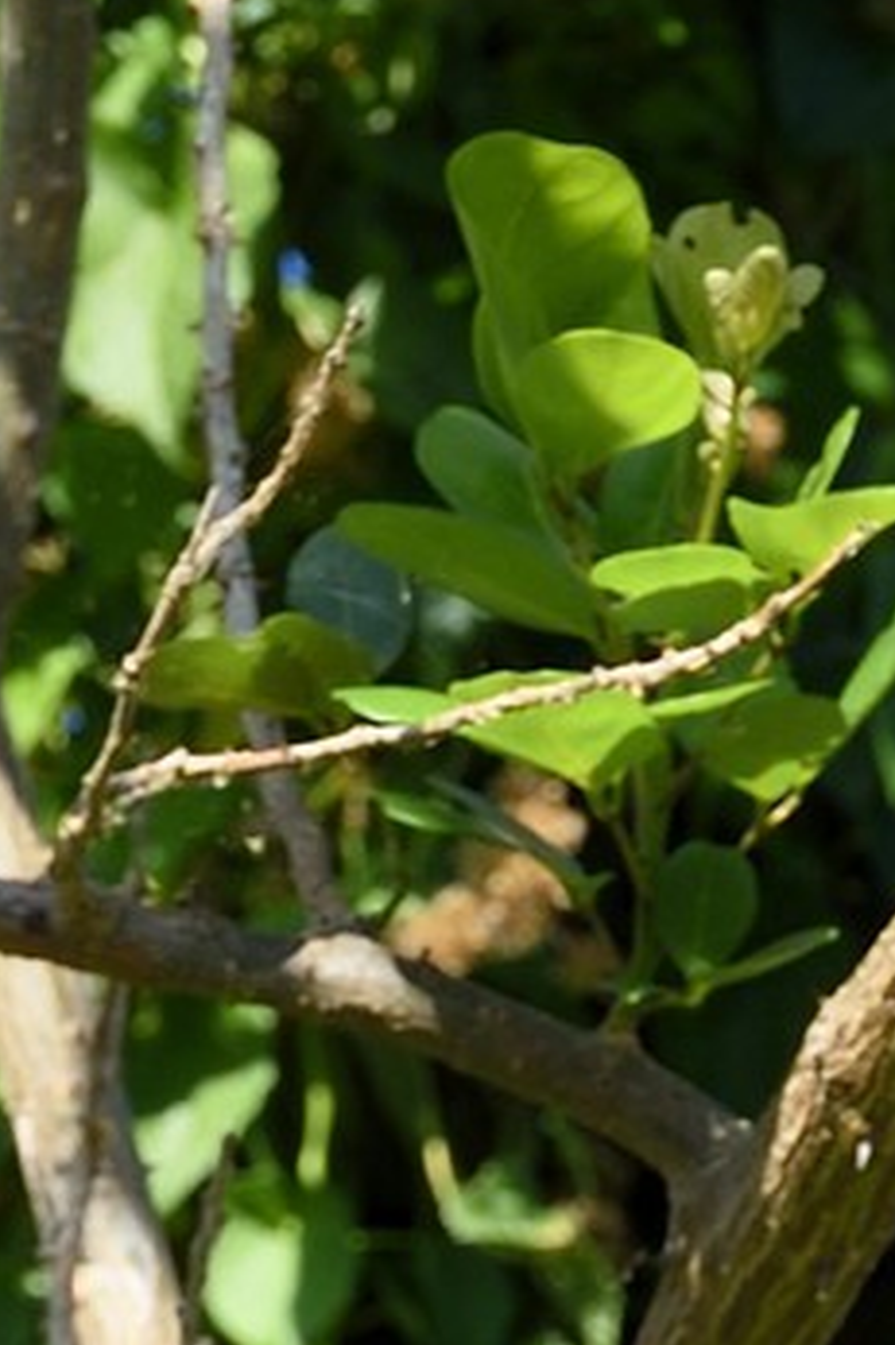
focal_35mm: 922
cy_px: 2930
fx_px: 34415
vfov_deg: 2.2
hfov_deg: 1.5
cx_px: 618
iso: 200
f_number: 6.3
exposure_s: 1/400
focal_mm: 200
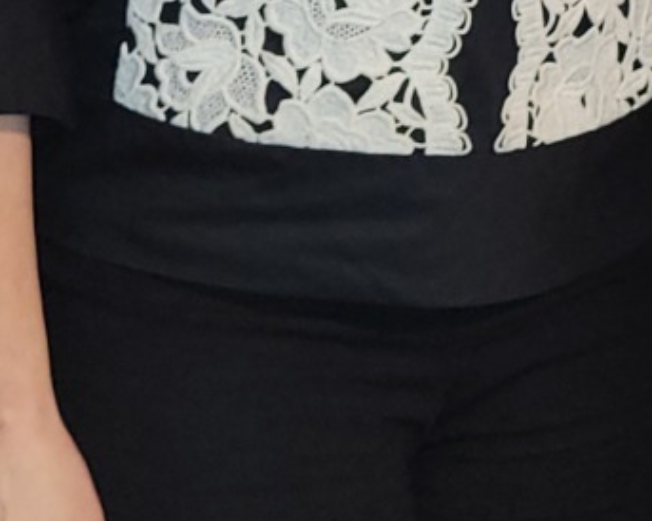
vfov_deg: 13.3
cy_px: -203
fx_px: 2141
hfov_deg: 16.8
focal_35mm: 111
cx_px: 697
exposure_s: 1/17
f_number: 1.8
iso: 125
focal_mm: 5.4
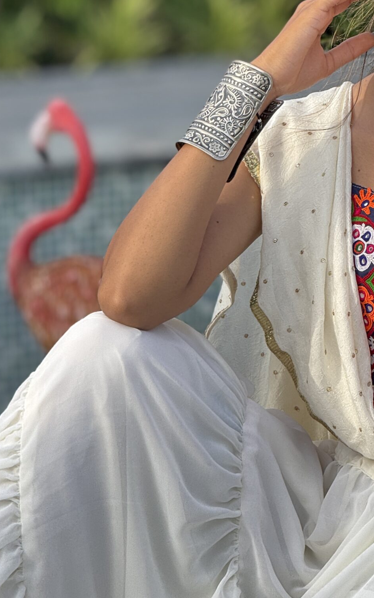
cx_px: 342
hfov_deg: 6.1
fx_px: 3506
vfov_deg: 9.7
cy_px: 144
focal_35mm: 215
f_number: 2.8
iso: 50
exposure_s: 1/134
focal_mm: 15.66
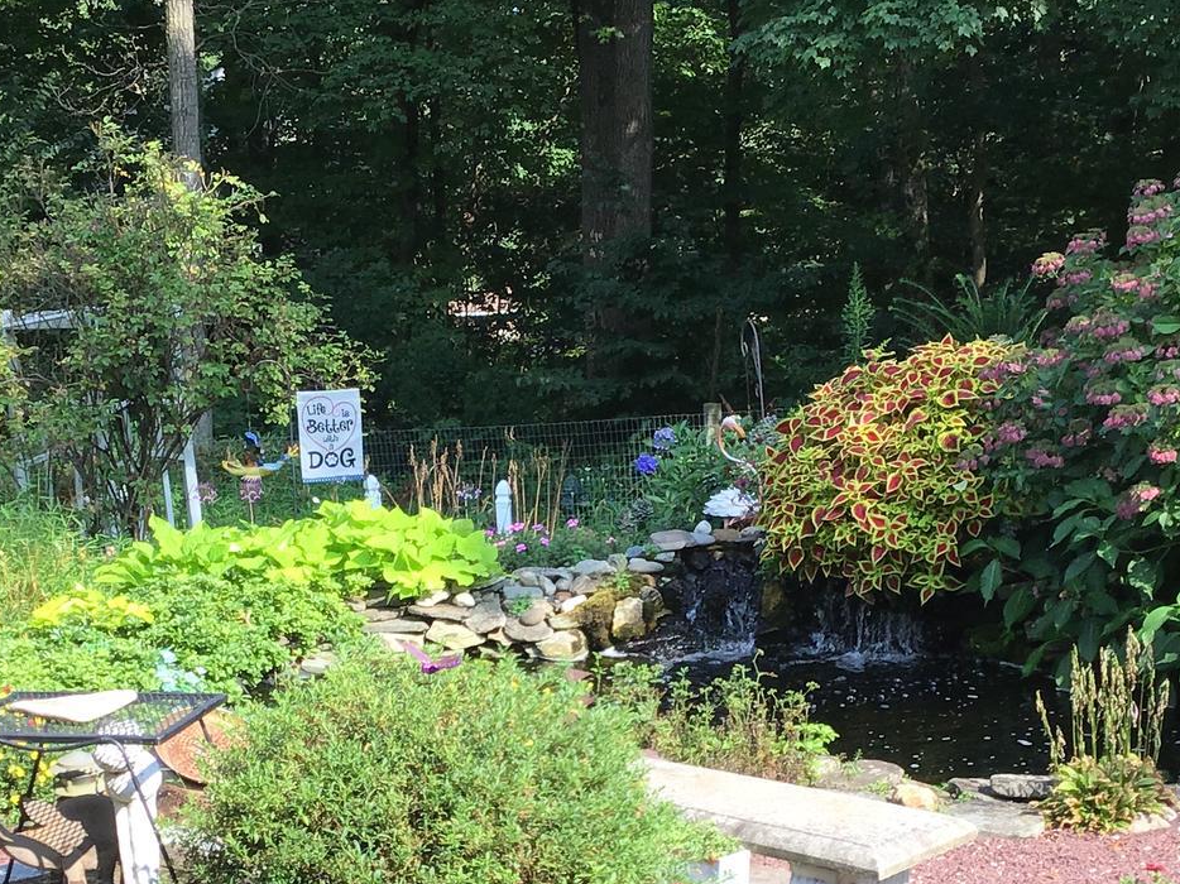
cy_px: 702
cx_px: 574
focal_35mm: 68
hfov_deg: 28.6
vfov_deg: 21.4
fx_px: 2317
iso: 25
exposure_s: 1/339
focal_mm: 3.3
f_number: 2.4
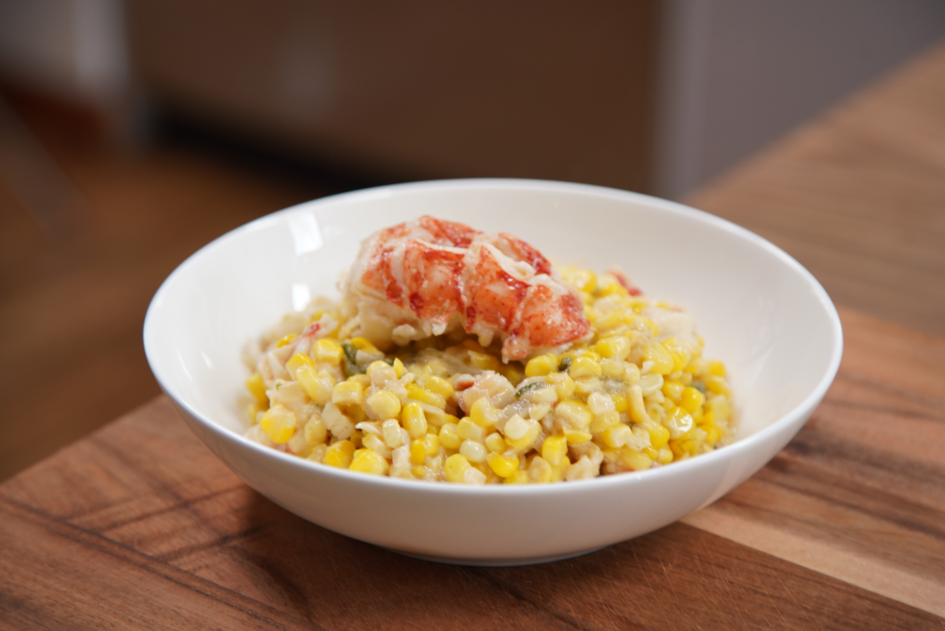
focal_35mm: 105
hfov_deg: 19.5
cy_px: 316
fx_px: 2756
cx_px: 472
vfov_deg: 13.0
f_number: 4.5
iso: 640
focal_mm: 105
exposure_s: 1/125
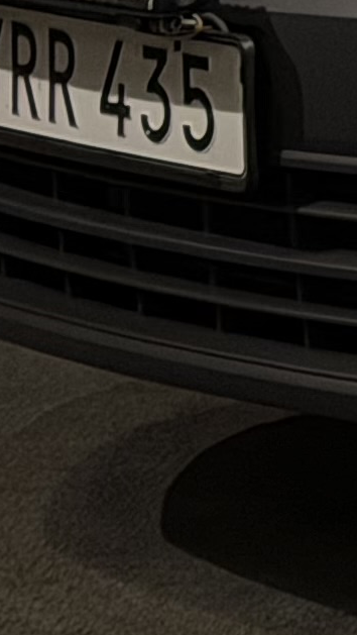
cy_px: -335
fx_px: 5635
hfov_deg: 3.4
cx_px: 1713
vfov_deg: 6.4
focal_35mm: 335
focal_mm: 6.76
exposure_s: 1/134
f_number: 1.78
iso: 50
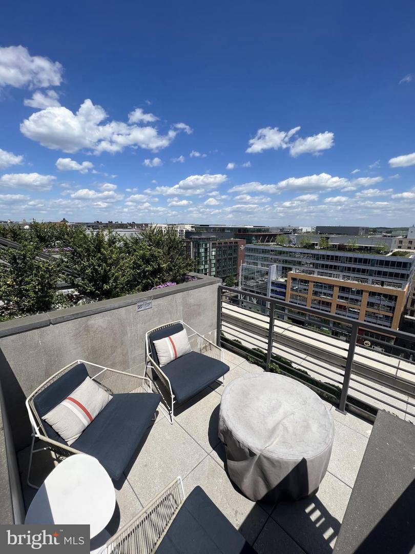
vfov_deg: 106.2
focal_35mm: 13
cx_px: 208
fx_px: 208
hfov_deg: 89.9
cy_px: 277
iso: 32
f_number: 1.8
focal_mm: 1.57
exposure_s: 1/2481
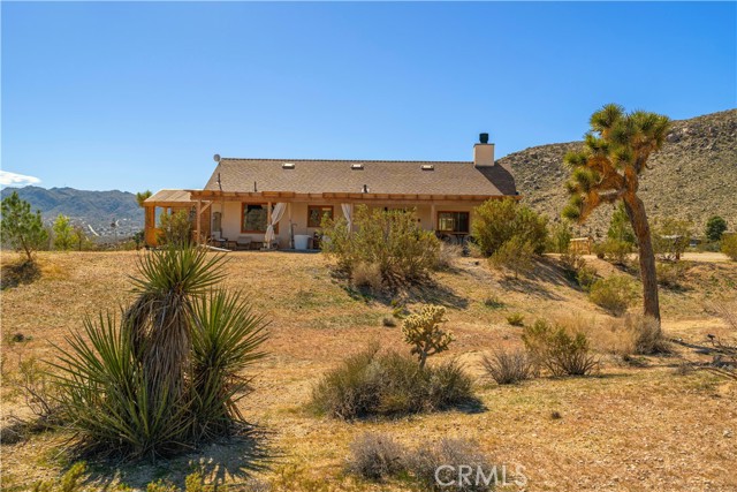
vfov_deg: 40.0
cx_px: 368
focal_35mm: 33
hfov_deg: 57.2
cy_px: 246
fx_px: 676
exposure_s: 1/800
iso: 100
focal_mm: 33
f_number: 4
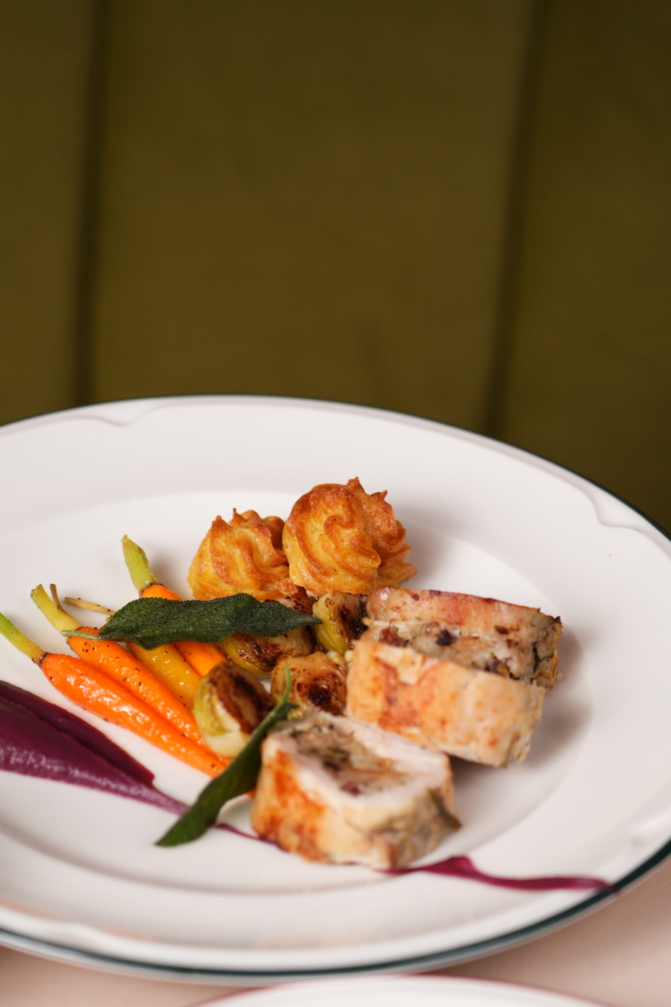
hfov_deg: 10.5
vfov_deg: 15.8
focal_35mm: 130
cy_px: 596
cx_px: 294
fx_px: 3634
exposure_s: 1/125
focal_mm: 105
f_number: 4
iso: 640
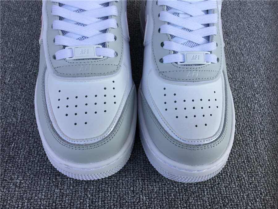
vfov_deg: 45.4
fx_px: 249
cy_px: 104
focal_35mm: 31
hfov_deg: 58.4
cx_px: 139
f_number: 2.4
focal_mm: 3.3
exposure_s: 1/281
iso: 25
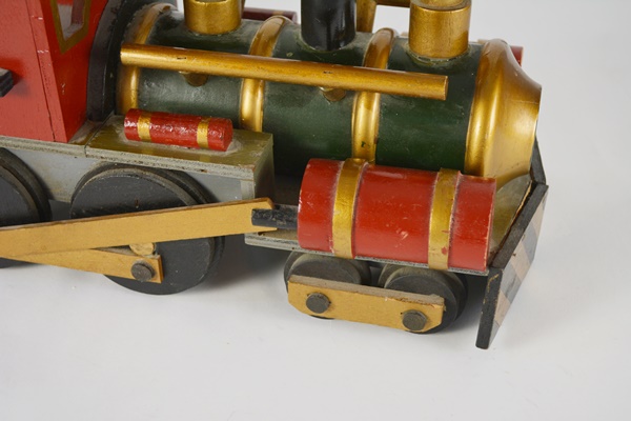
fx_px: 946
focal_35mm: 54
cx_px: 316
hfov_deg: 36.9
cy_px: 210
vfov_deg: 25.1
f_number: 5
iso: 400
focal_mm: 36
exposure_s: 1/100
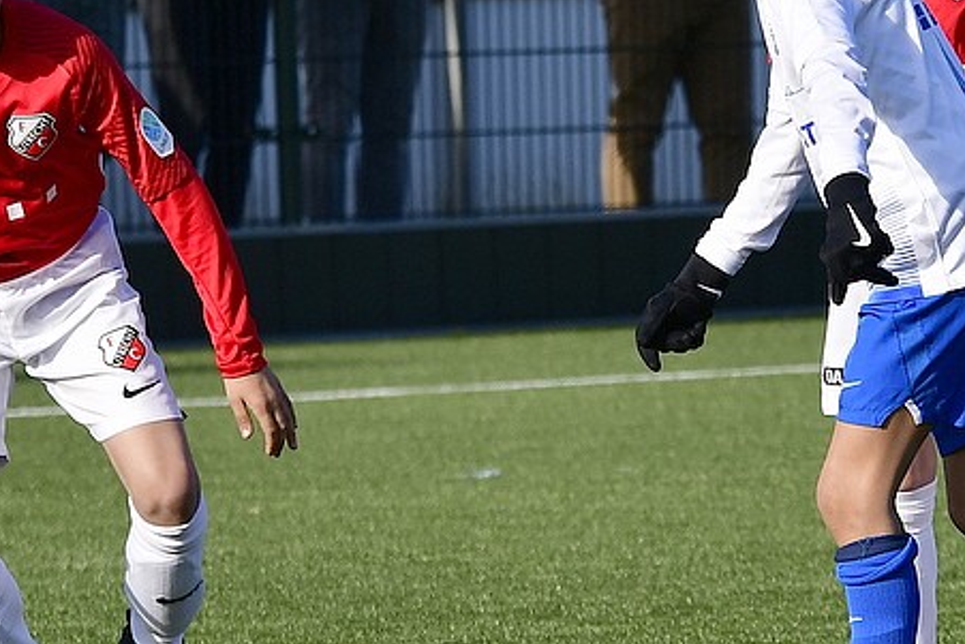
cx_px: 543
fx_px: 14990
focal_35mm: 559
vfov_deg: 2.5
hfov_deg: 3.7
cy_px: 235
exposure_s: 1/800
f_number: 5
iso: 250
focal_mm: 175
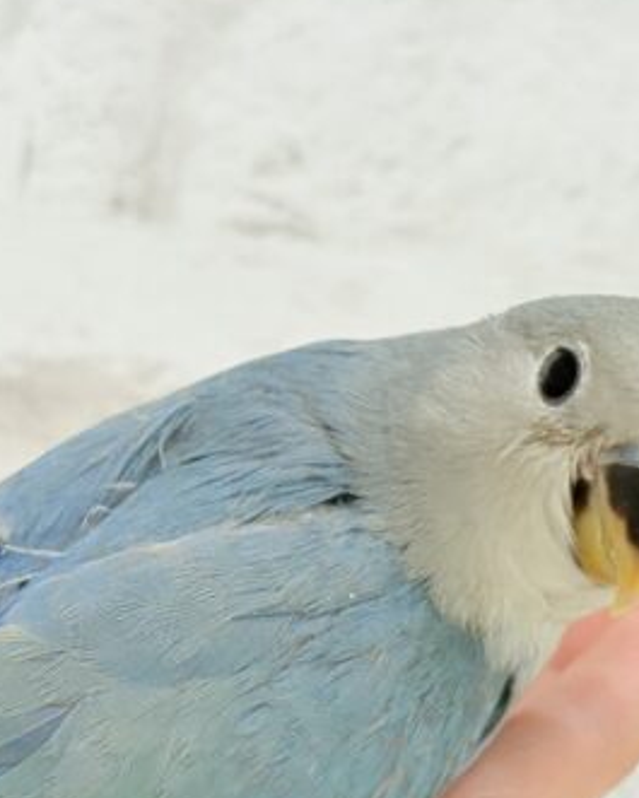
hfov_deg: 15.7
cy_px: 506
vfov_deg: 19.5
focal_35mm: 98
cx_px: 330
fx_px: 2316
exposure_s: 1/100
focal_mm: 5.96
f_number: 1.6
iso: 125
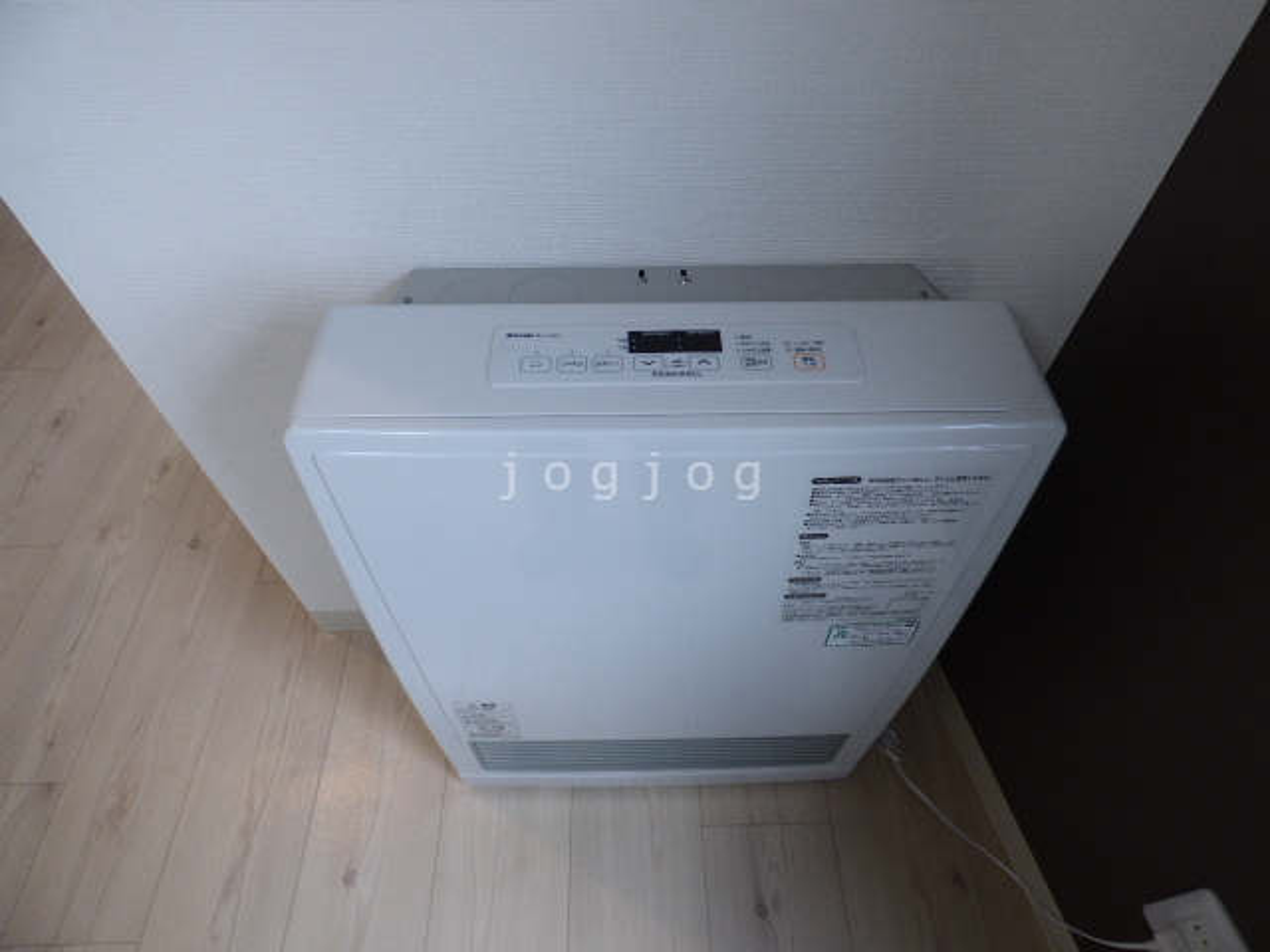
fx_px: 734
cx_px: 635
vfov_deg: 66.0
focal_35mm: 20
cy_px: 476
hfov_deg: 81.7
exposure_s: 1/60
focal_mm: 3.58
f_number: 2.8
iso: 125
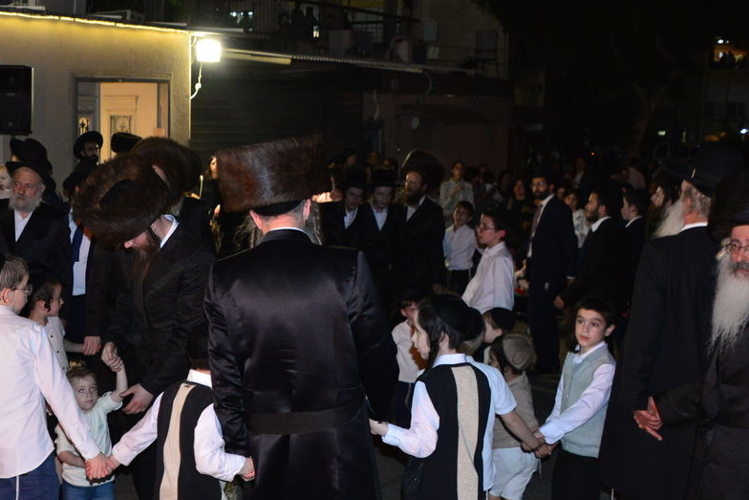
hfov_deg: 38.3
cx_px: 162
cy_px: 283
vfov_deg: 27.0
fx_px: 1040
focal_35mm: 50
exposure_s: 1/100
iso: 2500
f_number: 5.6
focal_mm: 28
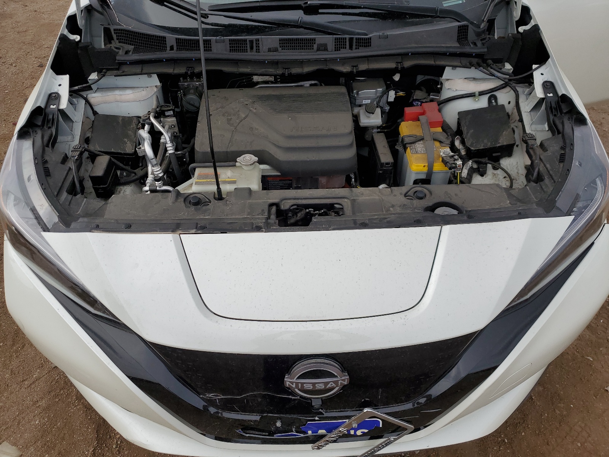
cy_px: 228
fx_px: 457
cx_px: 304
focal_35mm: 26
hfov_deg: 67.3
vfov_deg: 53.1
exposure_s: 1/3333
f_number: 1.5
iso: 50
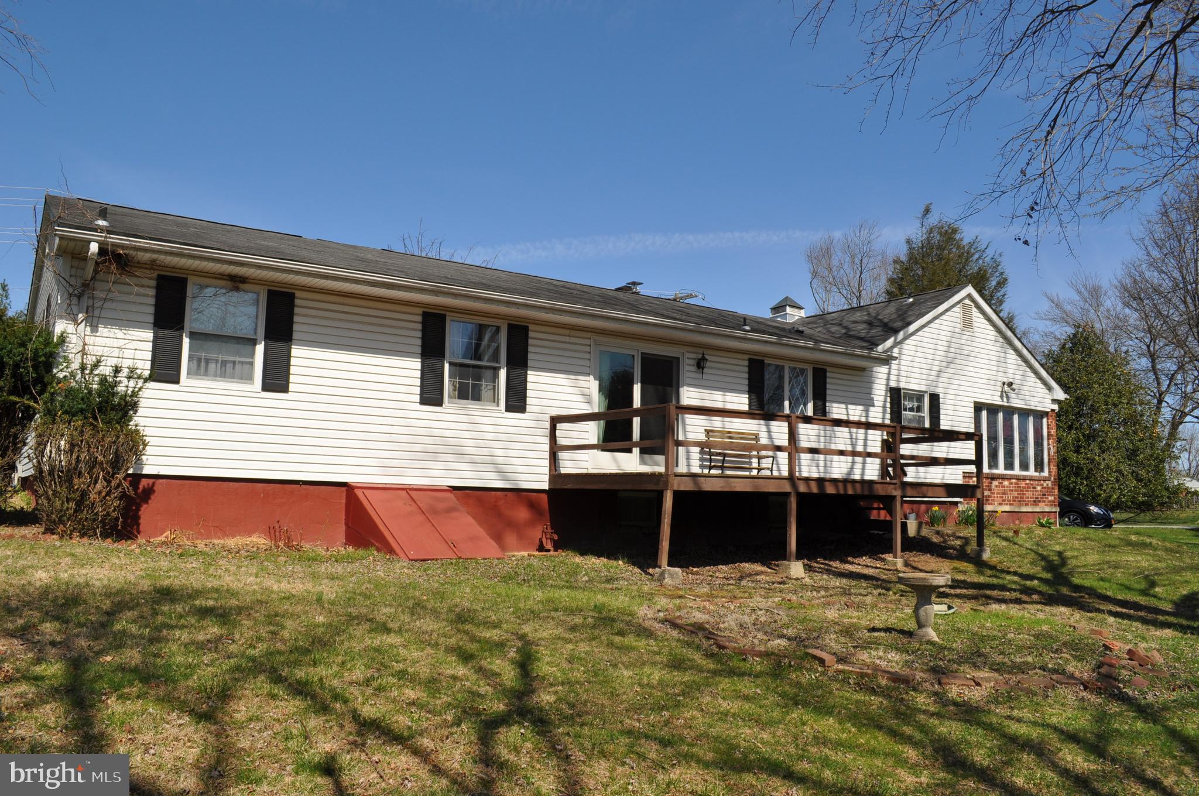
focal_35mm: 27
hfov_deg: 67.4
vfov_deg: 47.8
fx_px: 898
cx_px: 600
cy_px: 398
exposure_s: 1/400
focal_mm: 18
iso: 200
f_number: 10
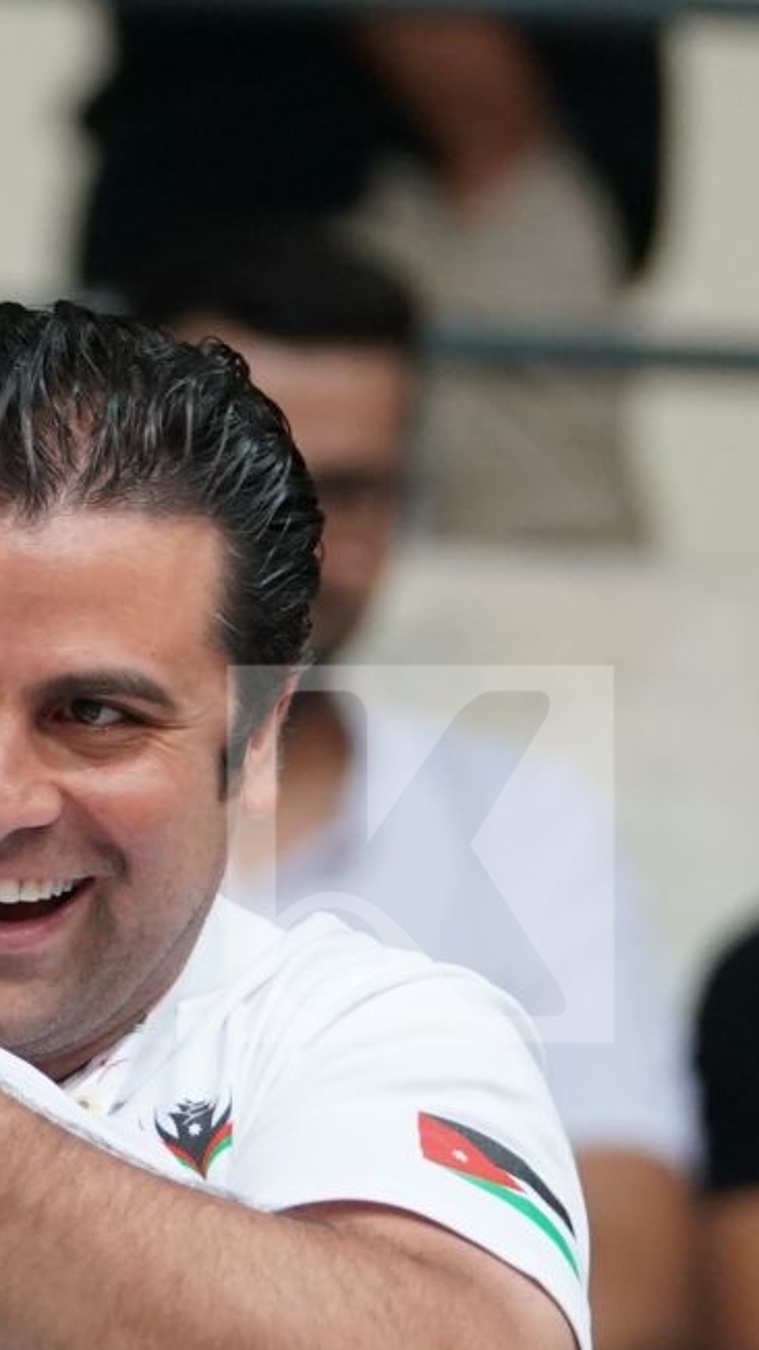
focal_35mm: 799
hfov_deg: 1.5
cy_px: 854
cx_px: -282
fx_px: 28598
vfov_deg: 2.7
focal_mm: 184
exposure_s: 1/400
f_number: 2.8
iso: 1600
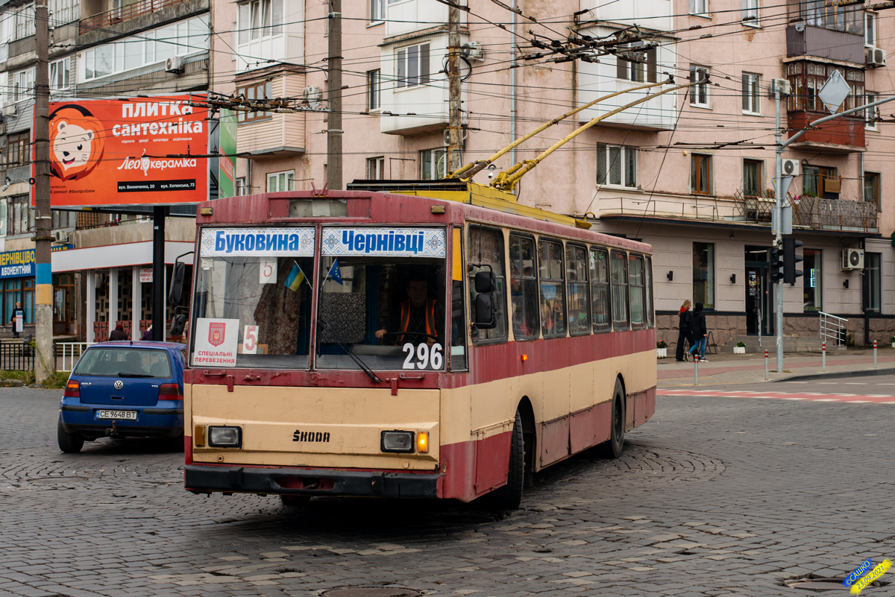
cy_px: 298
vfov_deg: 27.0
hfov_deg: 39.6
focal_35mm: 50
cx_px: 448
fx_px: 1243
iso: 400
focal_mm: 50
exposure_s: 1/400
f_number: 4.5
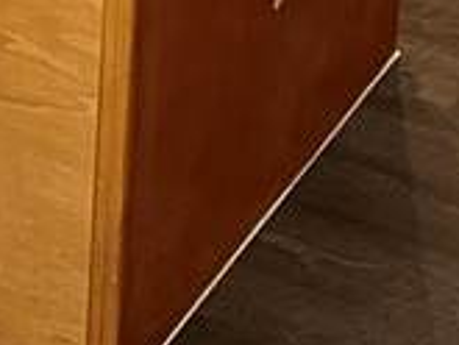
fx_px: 2680
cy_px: -715
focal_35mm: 202
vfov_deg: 6.6
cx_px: -56
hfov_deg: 9.7
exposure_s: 1/60
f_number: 1.6
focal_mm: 5.1
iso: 200
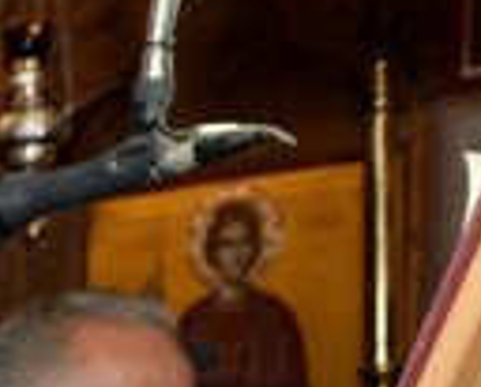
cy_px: 1005
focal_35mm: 211
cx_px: -966
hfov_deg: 7.9
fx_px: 3011
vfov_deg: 6.9
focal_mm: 30
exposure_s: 1/80
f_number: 7.1
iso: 800
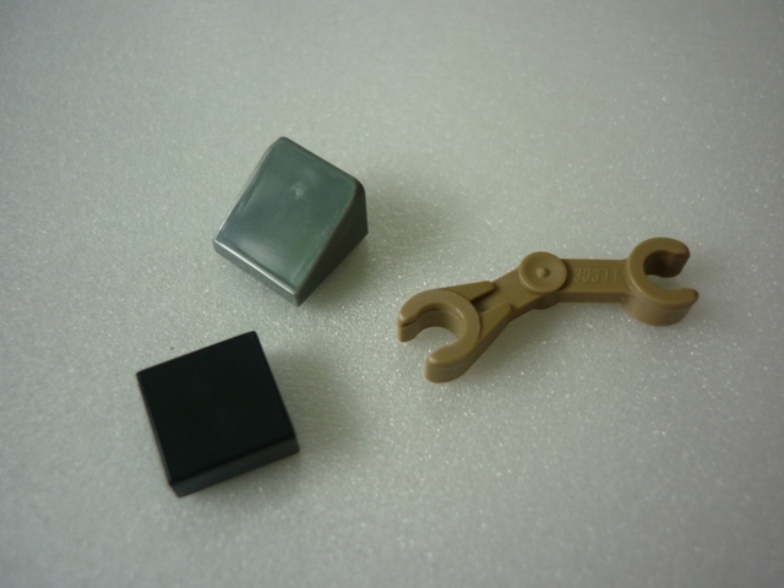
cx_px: 392
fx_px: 747
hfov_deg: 55.4
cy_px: 294
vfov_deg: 42.9
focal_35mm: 33
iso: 125
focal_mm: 5.5
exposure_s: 1/30
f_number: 2.8
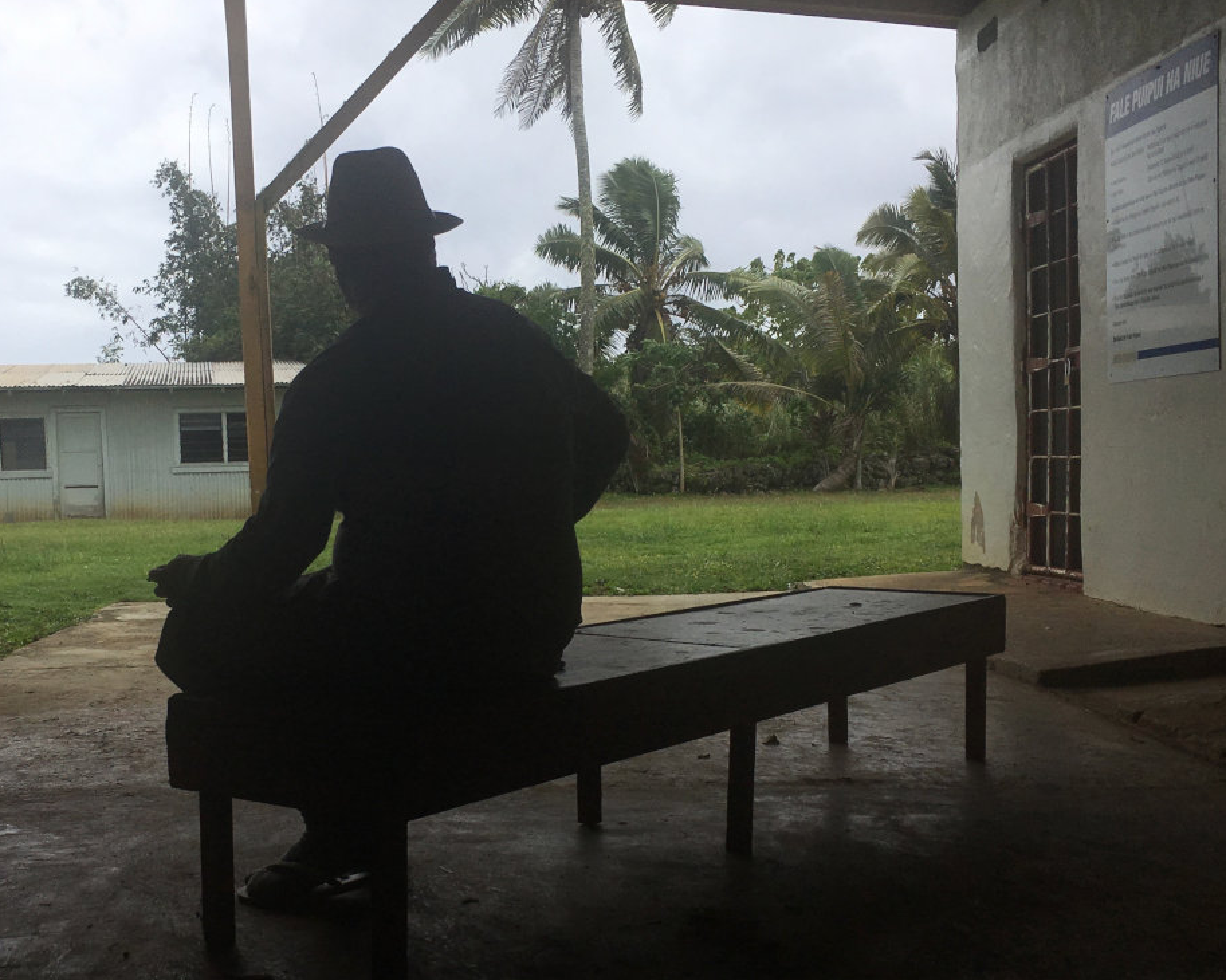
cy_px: 570
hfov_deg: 41.7
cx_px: 455
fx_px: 1596
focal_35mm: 44
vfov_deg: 34.1
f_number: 2.2
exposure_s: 1/2481
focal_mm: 4.15
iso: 25
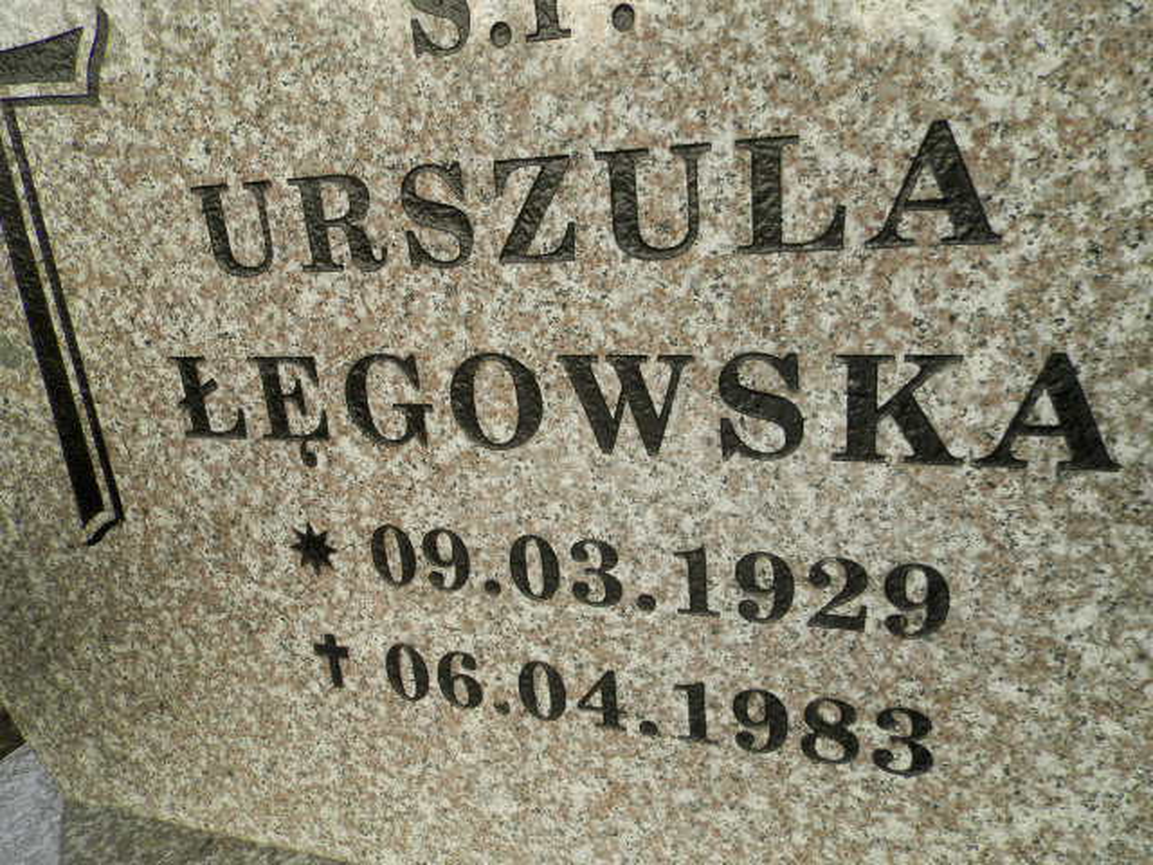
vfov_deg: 54.9
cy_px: 432
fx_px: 833
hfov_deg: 69.4
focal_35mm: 25
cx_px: 576
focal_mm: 4.5
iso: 80
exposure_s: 1/100
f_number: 3.1
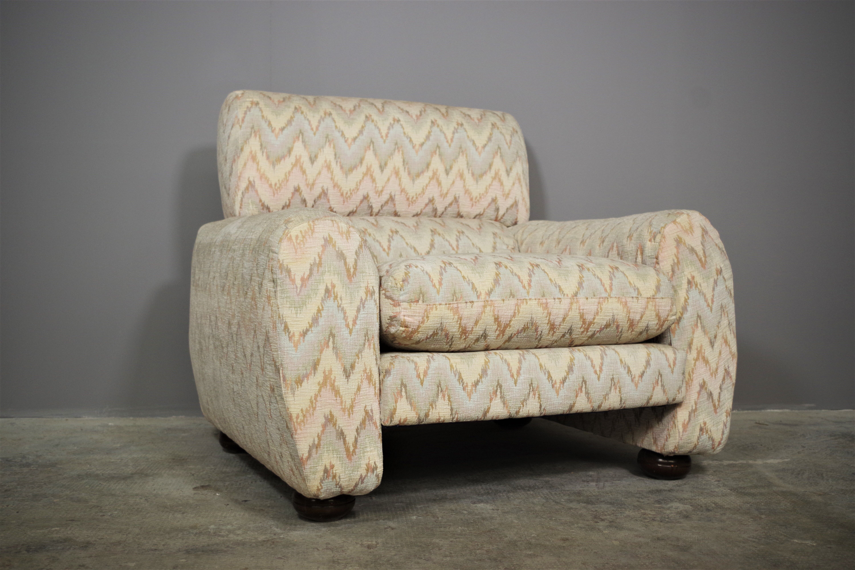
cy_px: 285
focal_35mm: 39
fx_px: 926
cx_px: 428
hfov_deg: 49.6
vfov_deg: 34.2
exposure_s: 1/60
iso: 400
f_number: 4
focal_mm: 26.25
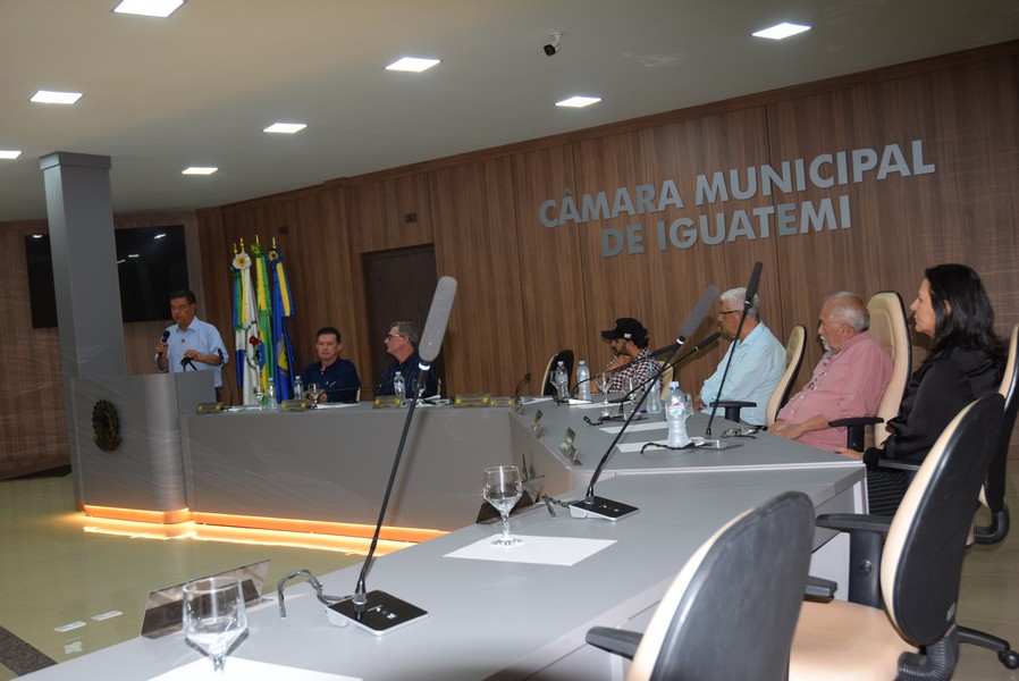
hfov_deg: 51.3
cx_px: 510
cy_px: 340
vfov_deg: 35.5
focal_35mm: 38
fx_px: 1062
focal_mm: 25
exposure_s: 1/100
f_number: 5
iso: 800
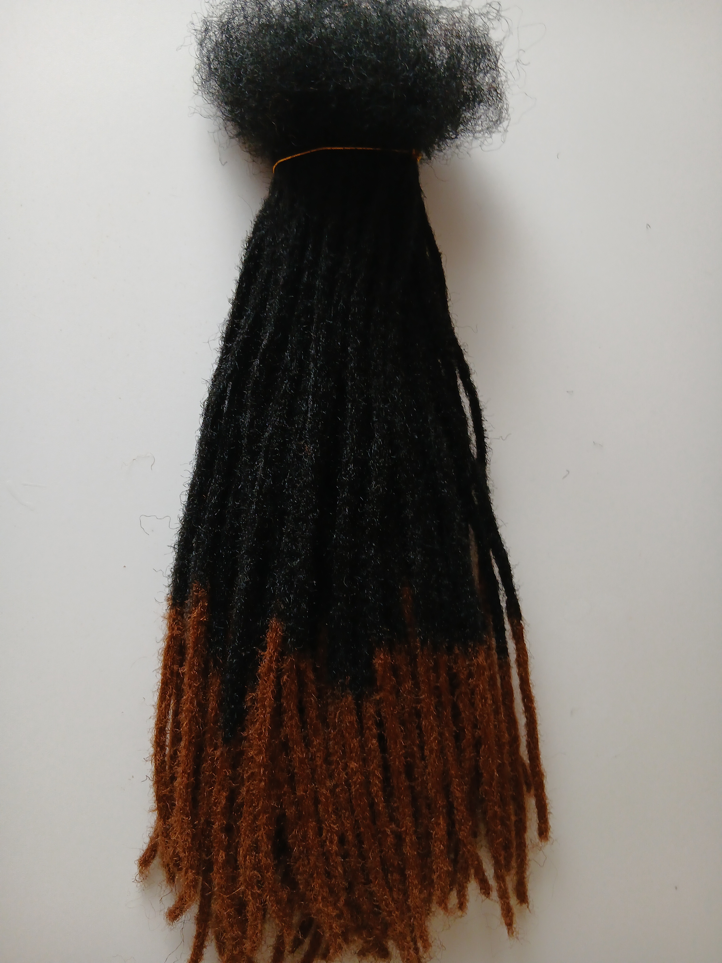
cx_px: 361
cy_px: 482
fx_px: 723
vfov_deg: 67.3
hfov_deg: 53.1
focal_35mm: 26
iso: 160
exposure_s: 1/50.3
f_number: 1.8
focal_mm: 3.98
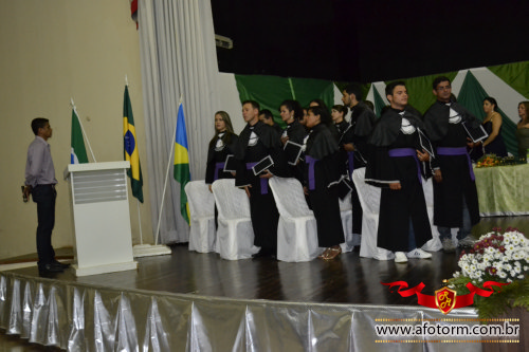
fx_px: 573
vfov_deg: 34.2
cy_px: 176
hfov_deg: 49.6
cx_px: 264
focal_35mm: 39
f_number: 4.2
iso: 3200
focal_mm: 26
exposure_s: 1/60
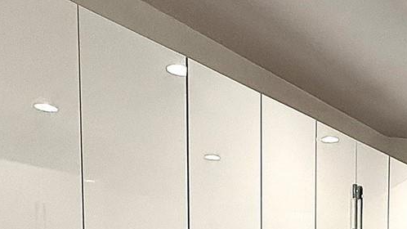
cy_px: 320
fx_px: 529
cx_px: 377
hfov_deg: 38.7
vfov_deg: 21.4
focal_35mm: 49
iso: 250
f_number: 2.2
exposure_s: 1/120
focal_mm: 2.22
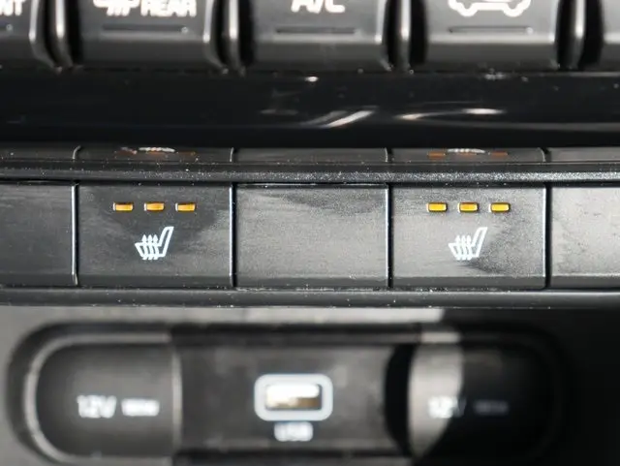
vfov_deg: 17.6
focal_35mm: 84
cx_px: 310
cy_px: 233
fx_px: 1506
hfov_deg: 23.3
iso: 1000
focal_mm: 42
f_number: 5.6
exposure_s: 1/100
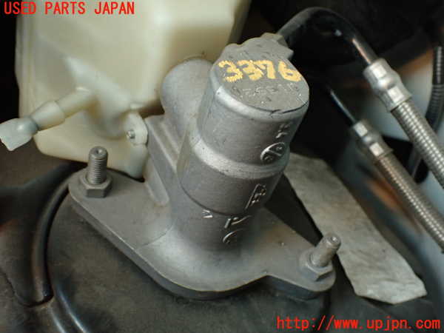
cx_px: 222
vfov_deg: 39.7
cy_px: 166
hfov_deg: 51.4
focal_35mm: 36
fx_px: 462
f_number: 2.5
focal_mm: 6.37
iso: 500
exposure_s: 1/40
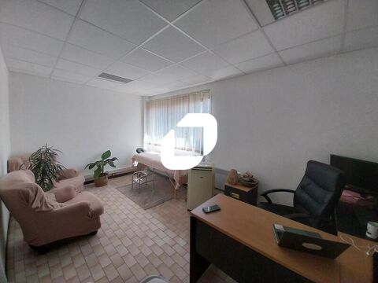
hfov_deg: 106.2
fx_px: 142
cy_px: 142
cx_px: 189
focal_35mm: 13
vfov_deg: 89.9
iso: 80
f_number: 2.2
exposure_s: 1/100
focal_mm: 1.13
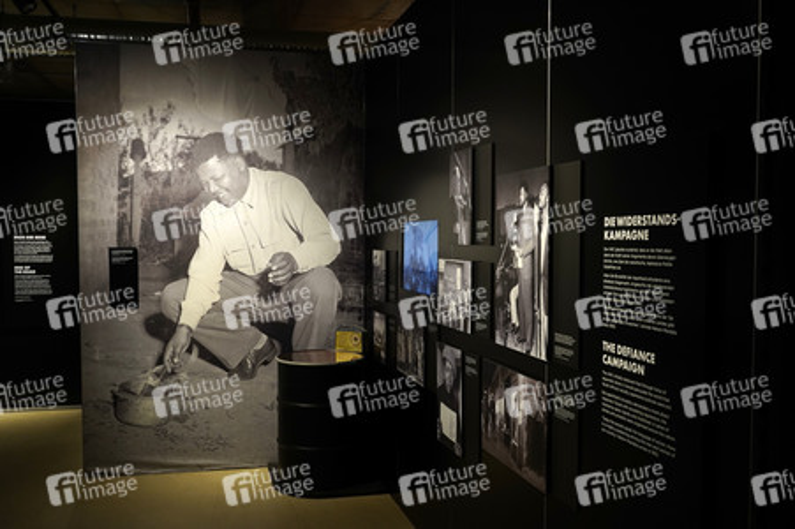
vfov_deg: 42.3
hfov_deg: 60.3
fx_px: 684
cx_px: 398
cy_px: 264
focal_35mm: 31
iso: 1250
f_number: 7.1
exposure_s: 1/100
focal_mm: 31
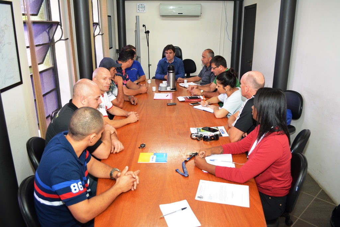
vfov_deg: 47.9
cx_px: 170
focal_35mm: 27
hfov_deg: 67.4
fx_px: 255
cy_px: 114
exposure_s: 1/60
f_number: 4
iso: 450
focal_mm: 18
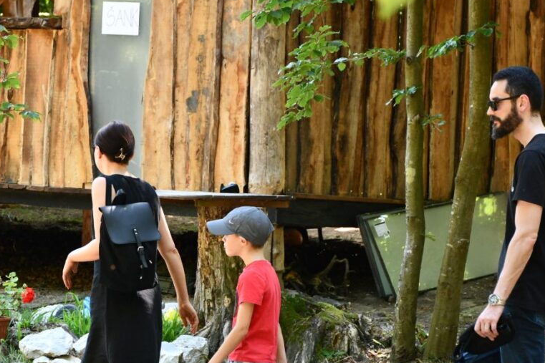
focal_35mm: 154
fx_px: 2331
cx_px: 204
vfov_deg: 8.9
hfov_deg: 13.3
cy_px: 279
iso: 800
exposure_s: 1/200
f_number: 5
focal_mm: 62
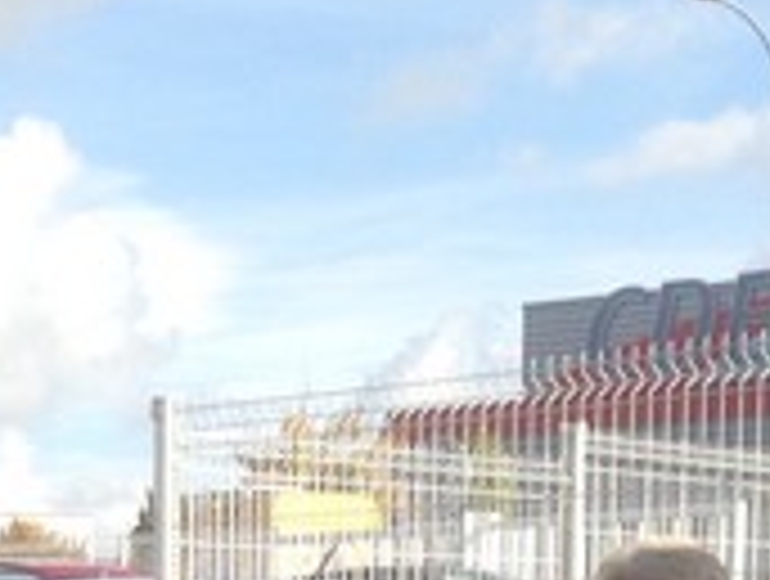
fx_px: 3433
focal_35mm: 154
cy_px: 1111
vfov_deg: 9.2
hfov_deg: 12.6
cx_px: -81
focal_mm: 4.12
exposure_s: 1/809
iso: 50
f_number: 2.4
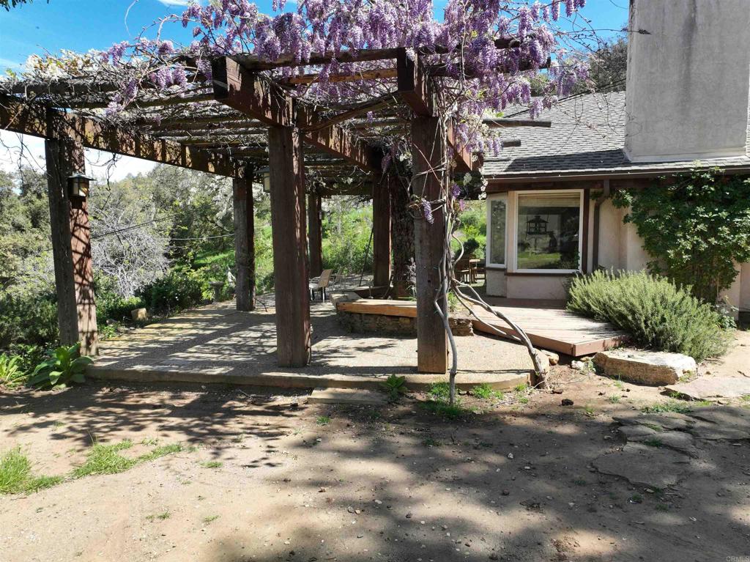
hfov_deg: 71.6
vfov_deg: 56.8
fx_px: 520
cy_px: 281
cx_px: 375
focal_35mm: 24
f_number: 2.8
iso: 130
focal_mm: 12.29
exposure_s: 1/1000
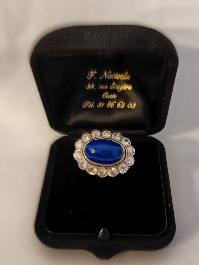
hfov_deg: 34.3
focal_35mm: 42
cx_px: 100
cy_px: 132
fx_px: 322
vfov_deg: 44.8
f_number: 1.75
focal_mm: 5.25
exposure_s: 1/25
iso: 1225
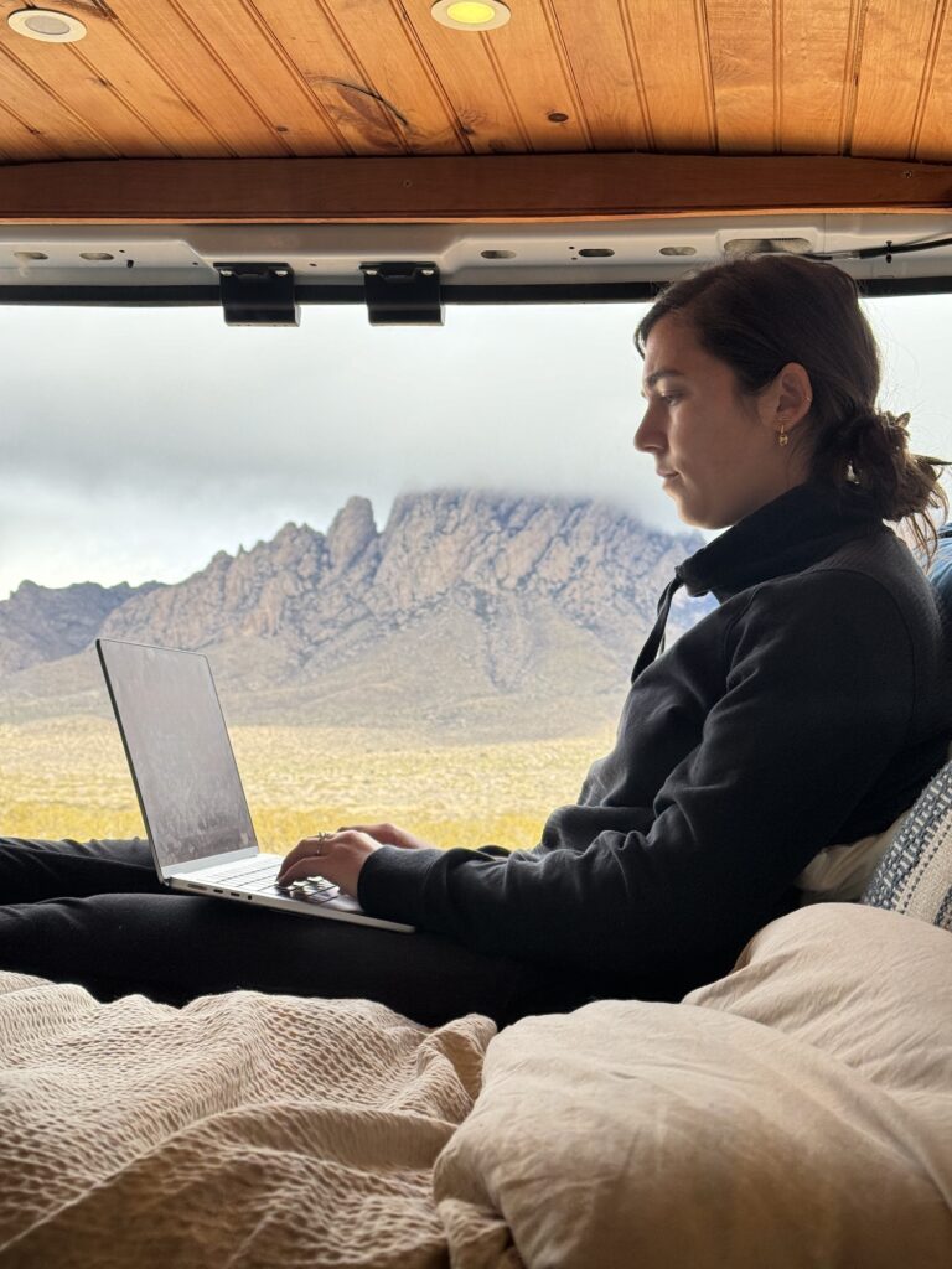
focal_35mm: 48
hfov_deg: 30.3
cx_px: 476
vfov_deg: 39.7
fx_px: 1760
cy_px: 634
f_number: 1.78
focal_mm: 6.86
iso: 64
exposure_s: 1/1133
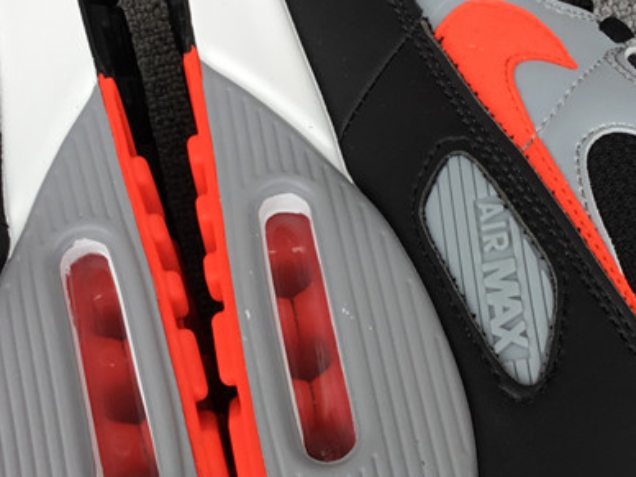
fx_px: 1323
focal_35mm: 72
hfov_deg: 27.0
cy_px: 266
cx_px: 382
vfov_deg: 20.4
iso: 25
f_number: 2.4
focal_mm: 3.3
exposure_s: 1/109
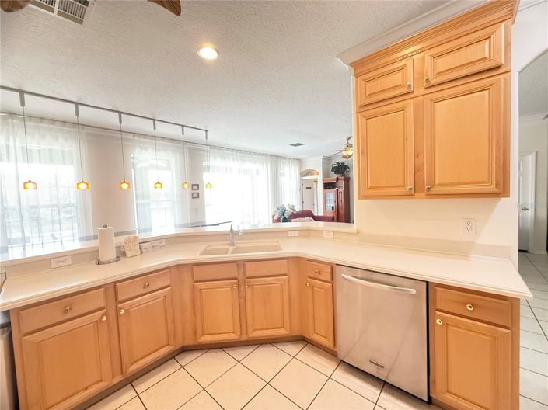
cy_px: 205
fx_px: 222
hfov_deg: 102.1
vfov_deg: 85.6
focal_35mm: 14
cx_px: 274
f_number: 2.2
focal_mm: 2.22
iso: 640
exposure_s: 1/60
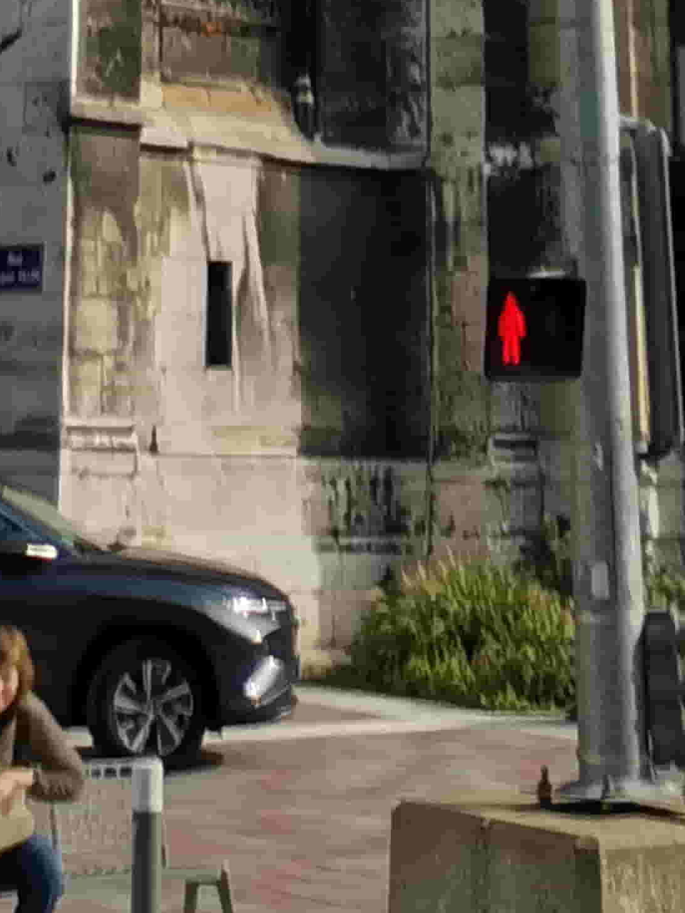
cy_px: -1140
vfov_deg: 11.8
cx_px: 306
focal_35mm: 142
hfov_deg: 10.4
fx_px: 3746
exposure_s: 1/2364
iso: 50
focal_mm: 4.75
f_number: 1.8
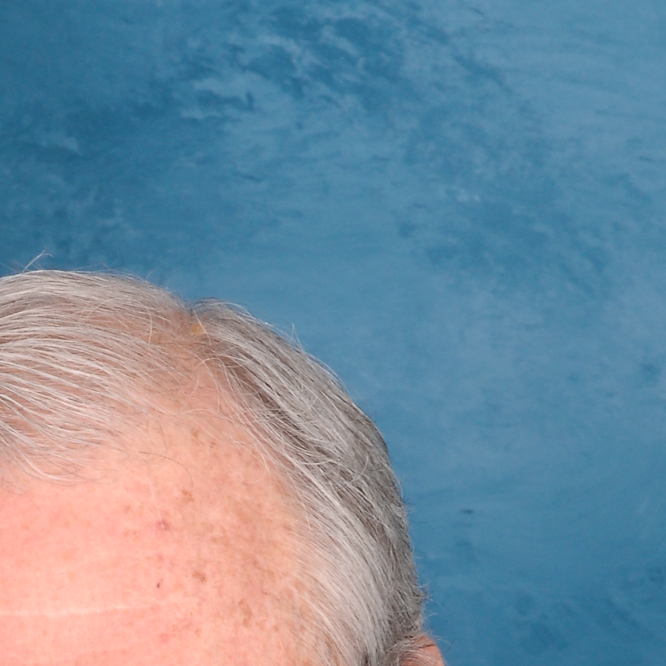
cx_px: 61
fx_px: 8402
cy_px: 1101
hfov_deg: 4.5
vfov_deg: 4.5
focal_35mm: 386
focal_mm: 70
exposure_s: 1/250
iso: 250
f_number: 18
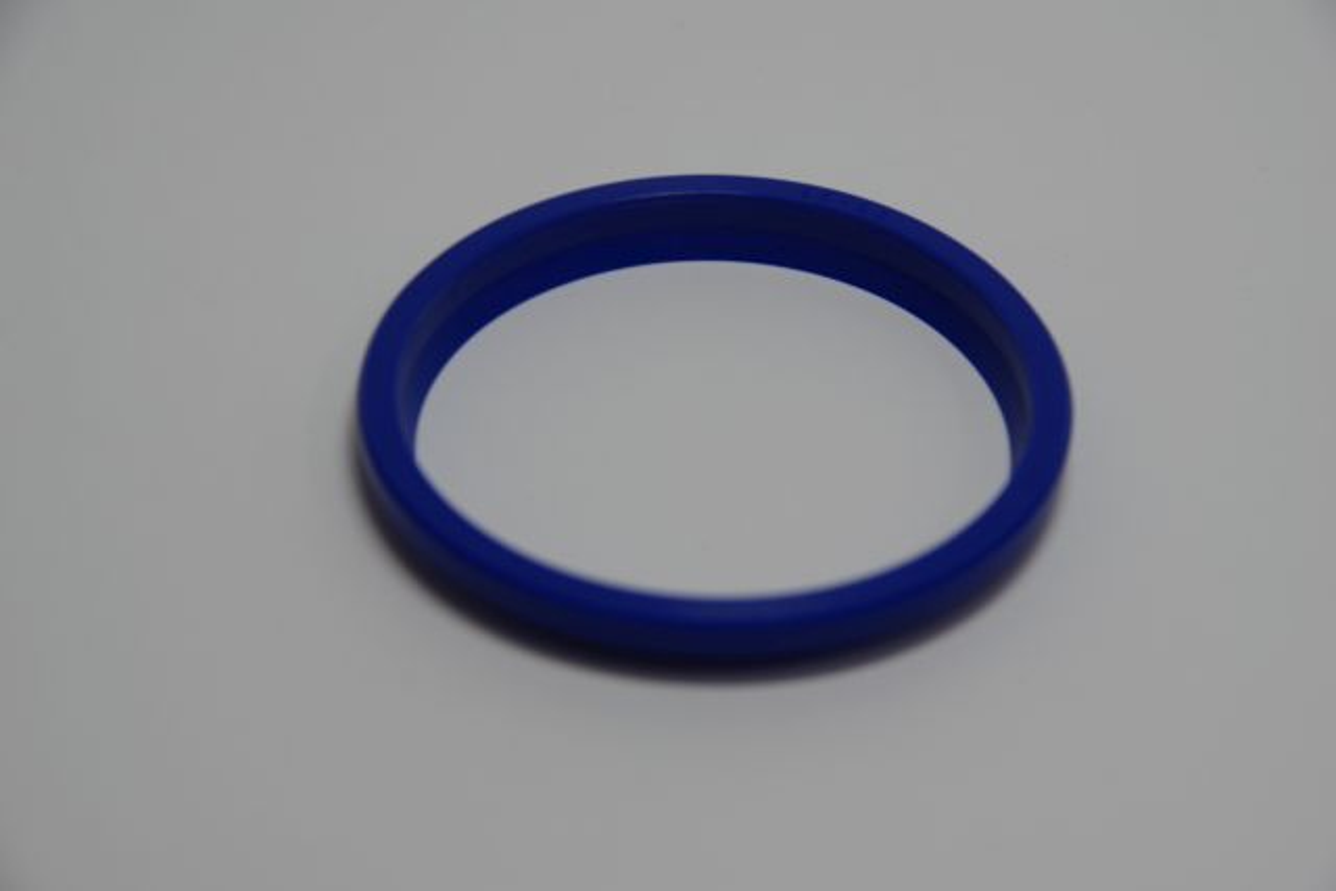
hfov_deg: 19.5
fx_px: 3897
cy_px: 446
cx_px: 668
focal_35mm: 105
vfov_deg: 13.0
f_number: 8
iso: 100
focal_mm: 70
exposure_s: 1/25
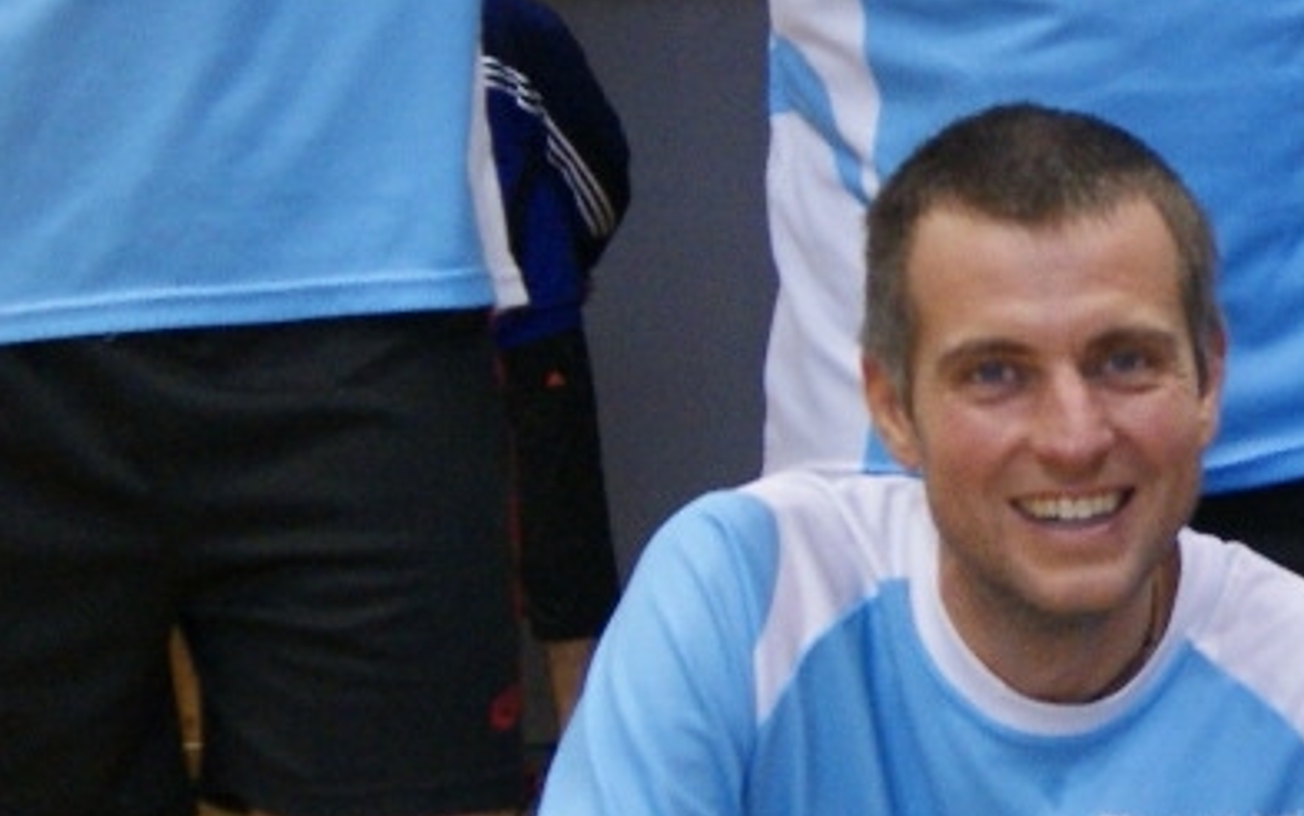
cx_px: 1347
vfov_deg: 5.7
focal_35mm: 231
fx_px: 8213
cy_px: 358
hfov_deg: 9.0
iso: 400
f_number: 4.5
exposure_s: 1/60
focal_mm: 26
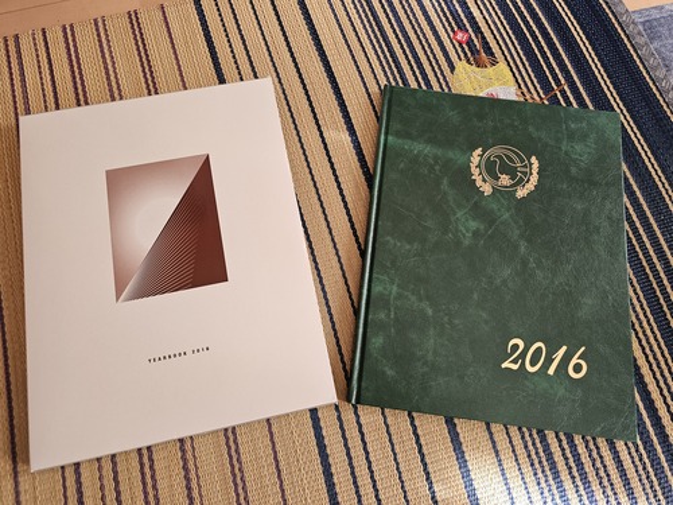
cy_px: 252
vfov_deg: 58.9
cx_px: 336
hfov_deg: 73.9
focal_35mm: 23
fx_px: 447
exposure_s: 1/100
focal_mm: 6.3
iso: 200
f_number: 1.7
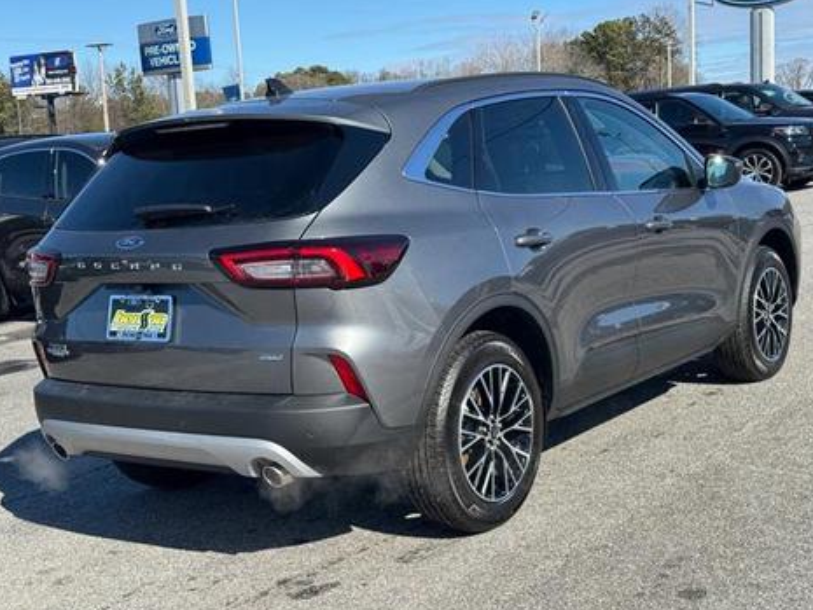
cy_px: 318
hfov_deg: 36.8
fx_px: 1222
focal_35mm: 52
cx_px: 404
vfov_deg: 28.0
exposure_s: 1/2513
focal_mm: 6.76
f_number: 1.78
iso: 64
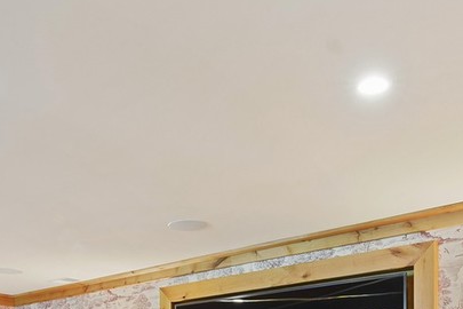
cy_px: 391
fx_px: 669
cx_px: 211
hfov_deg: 38.2
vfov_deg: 23.3
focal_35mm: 52
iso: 100
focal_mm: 13
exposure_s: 5
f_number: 9
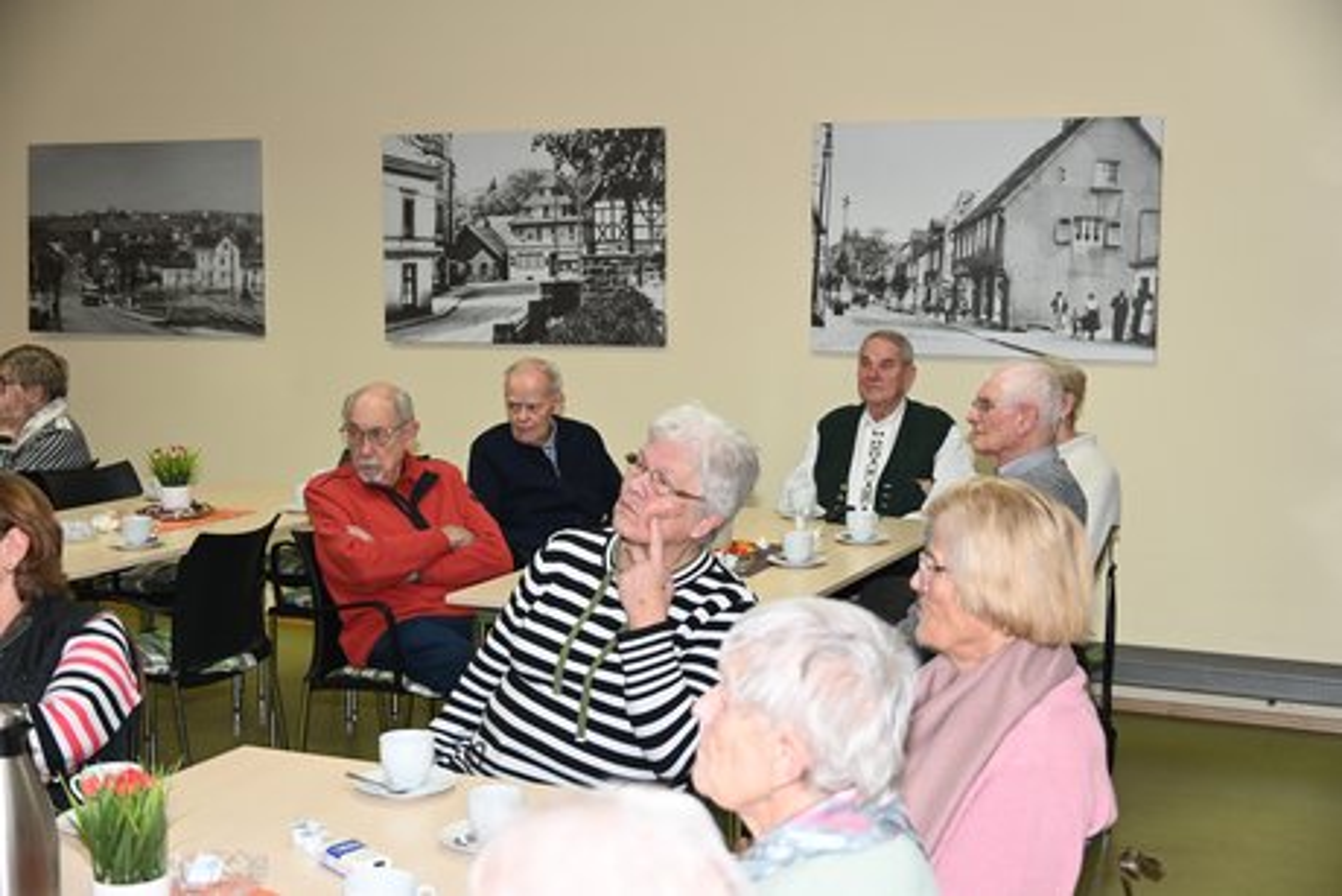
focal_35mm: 47
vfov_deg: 28.7
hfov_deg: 41.9
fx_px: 1753
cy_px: 448
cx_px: 671
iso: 640
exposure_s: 1/60
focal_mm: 47
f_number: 5.3
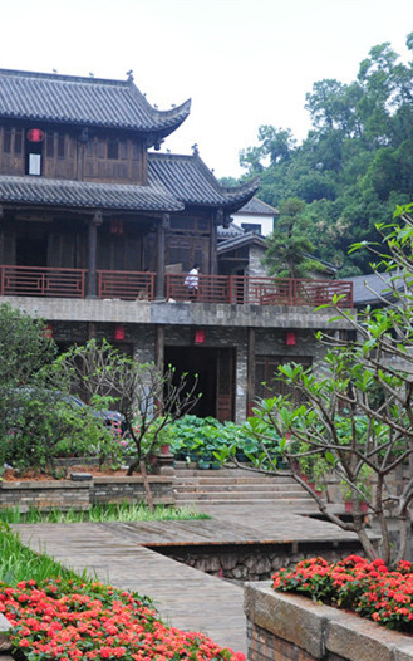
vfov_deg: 31.5
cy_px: 329
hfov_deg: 19.9
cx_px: 103
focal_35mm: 65
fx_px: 1170
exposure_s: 1/800
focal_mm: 28
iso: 800
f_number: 4
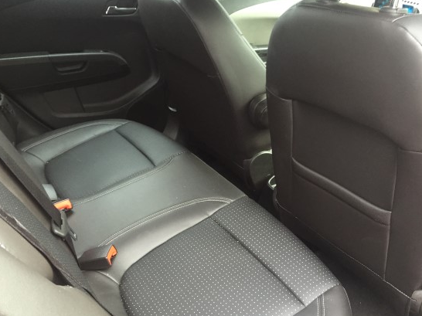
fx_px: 414
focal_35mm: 34
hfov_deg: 54.0
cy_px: 165
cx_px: 219
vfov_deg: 41.8
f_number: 2.2
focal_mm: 4.15
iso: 125
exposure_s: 1/30
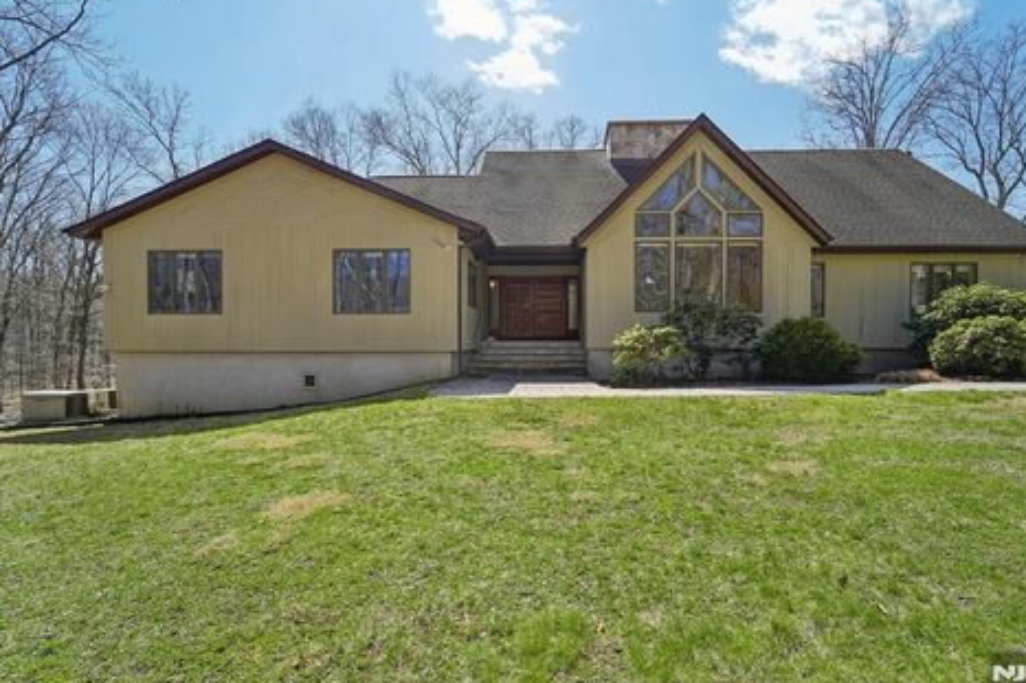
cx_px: 547
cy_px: 333
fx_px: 427
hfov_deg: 100.3
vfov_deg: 77.3
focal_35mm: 15
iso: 400
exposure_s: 1/500
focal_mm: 14
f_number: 8
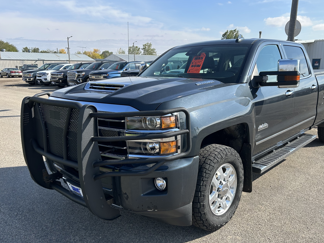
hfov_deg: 58.1
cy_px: 129
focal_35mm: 31
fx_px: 290
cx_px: 185
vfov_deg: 45.4
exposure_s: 1/2632
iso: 50
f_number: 1.5
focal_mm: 5.7
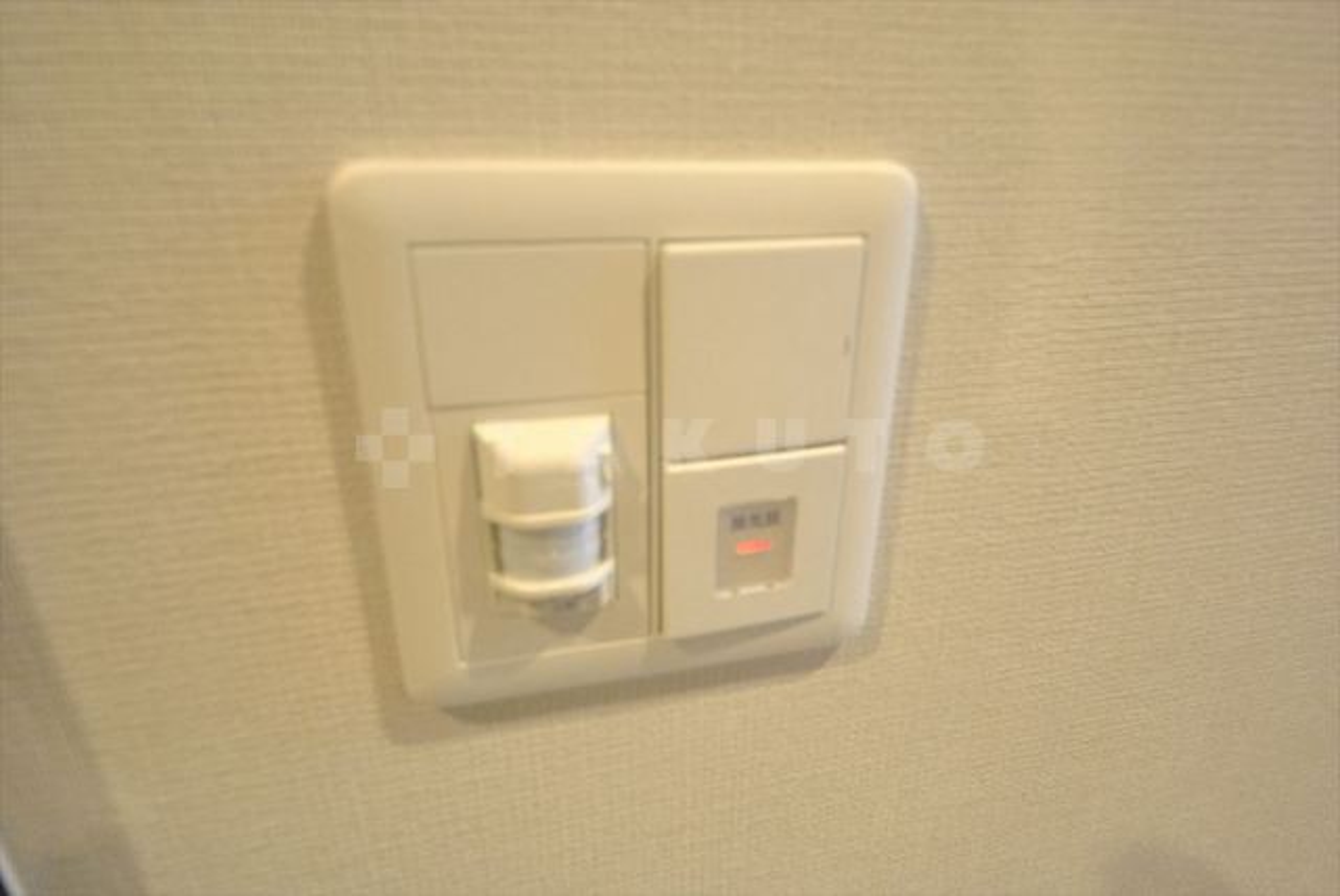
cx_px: 670
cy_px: 448
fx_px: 726
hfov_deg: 85.4
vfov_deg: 63.3
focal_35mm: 20
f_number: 5
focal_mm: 13
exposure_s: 1/20
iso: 1600
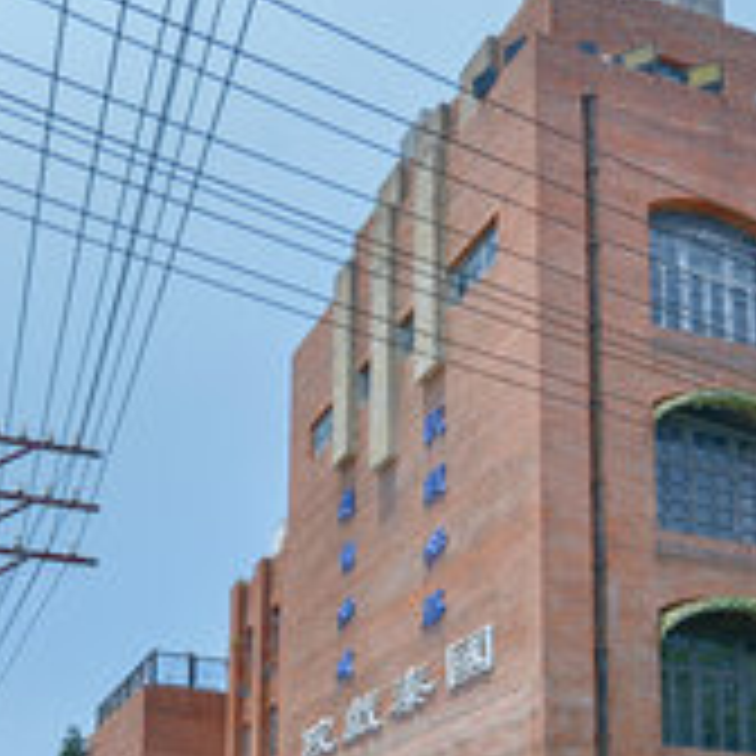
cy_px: 464
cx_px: 146
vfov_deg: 40.7
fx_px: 1013
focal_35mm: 41
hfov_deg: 39.3
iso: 200
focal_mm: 15
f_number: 8
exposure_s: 1/350
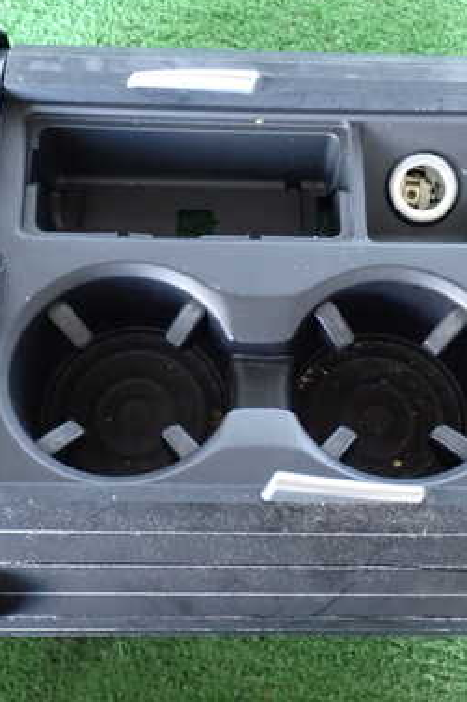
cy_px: 348
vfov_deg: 37.5
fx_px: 1032
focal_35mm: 53
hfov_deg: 25.4
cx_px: 287
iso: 800
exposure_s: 1/30
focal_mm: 5.79
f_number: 2.4
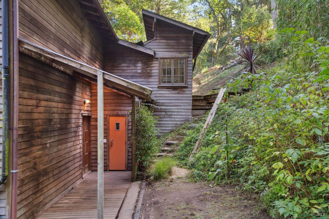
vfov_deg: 37.9
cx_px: 164
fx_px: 320
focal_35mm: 35
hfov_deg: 54.4
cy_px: 110
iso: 400
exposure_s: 1/10
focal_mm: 35
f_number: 8
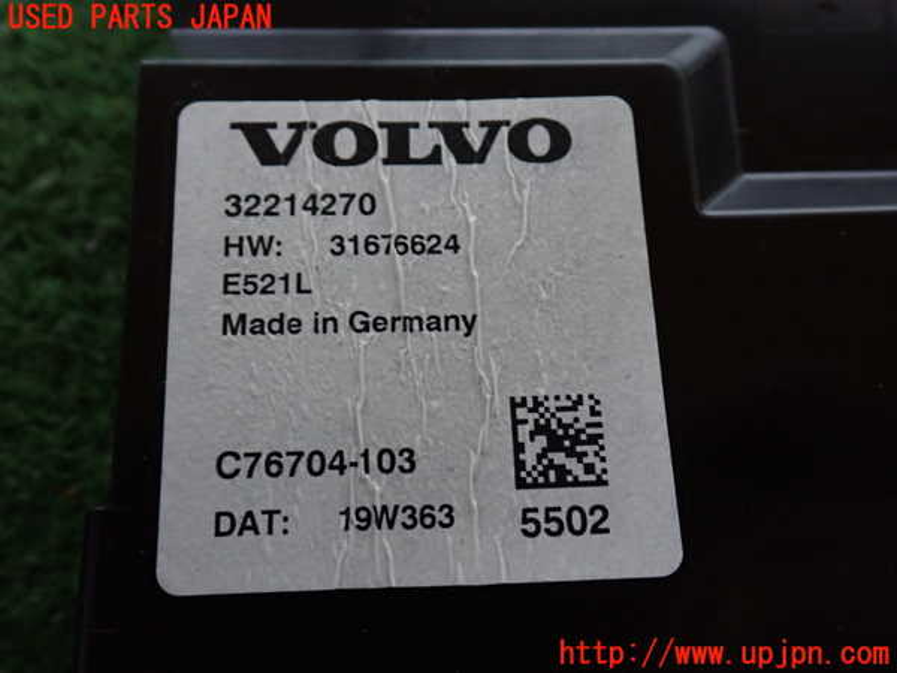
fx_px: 933
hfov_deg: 51.4
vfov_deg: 39.7
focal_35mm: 36
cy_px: 336
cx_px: 448
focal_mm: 6.37
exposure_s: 1/25
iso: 800
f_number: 2.5
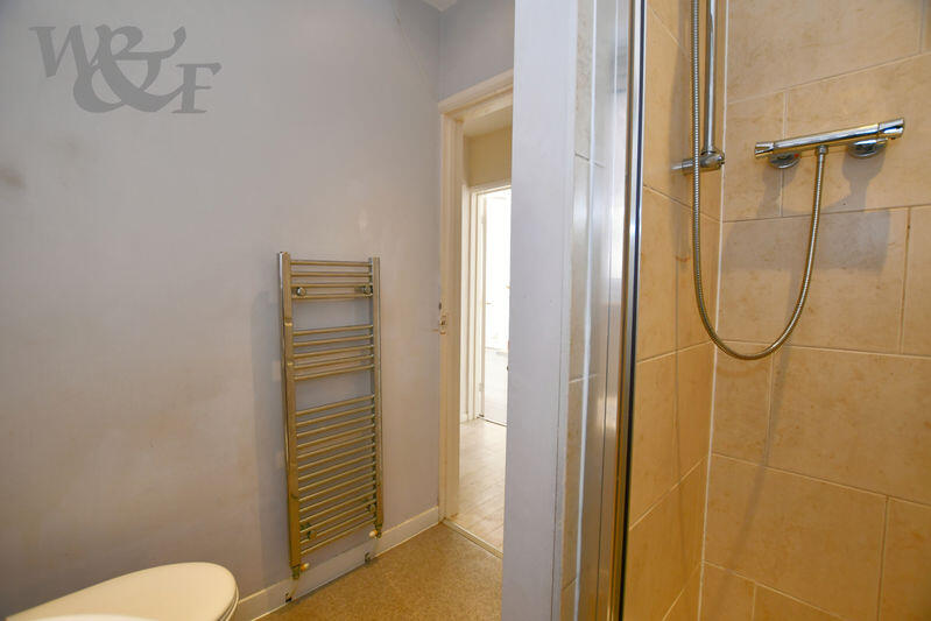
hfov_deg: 100.4
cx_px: 466
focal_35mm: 15
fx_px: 388
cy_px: 310
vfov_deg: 77.3
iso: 360
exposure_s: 1/60
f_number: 4
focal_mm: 10
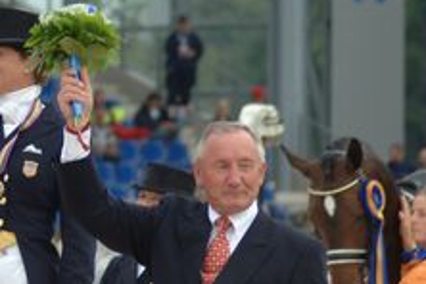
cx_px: -77
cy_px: 149
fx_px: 7412
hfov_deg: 3.3
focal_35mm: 626
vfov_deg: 2.2
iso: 200
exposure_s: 1/250
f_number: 5.6
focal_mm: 145
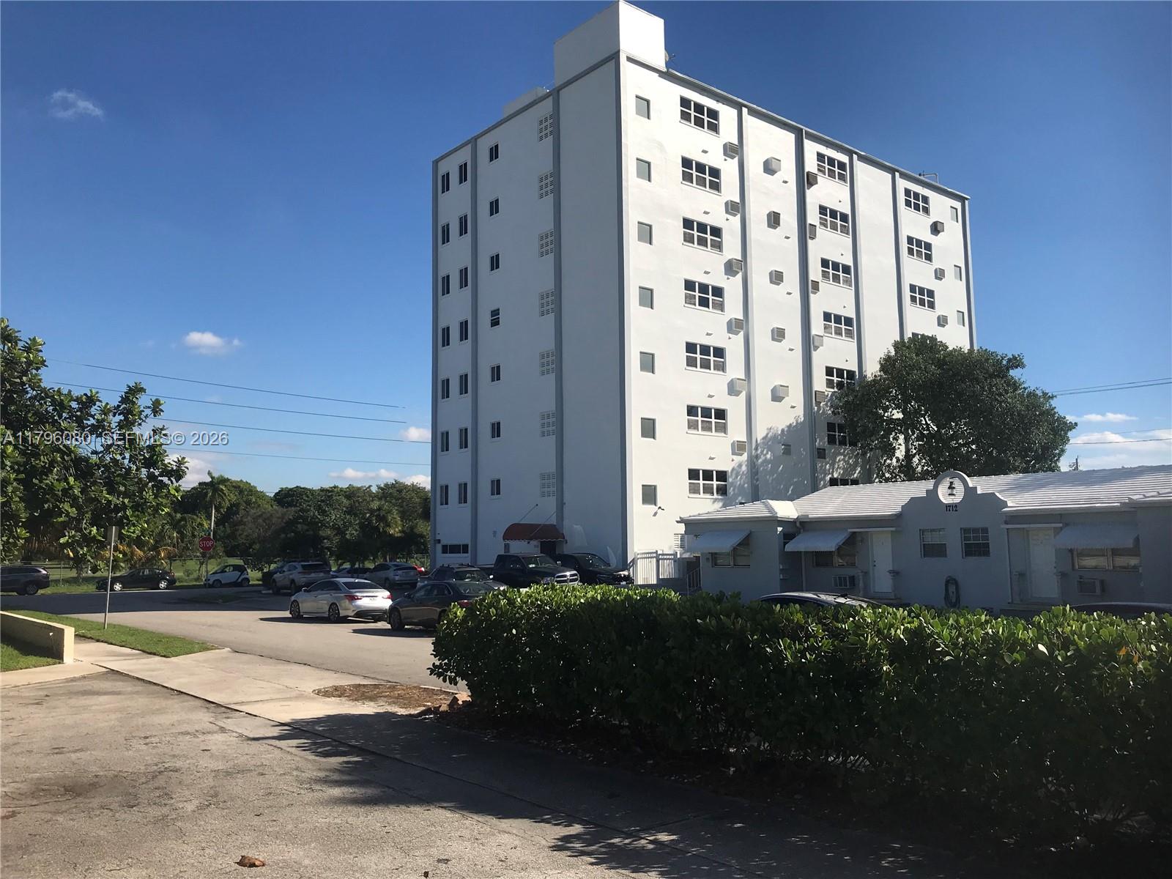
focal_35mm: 28
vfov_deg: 49.7
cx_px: 586
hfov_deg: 63.4
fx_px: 948
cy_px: 440
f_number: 1.8
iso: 20
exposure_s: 1/3831
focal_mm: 3.99
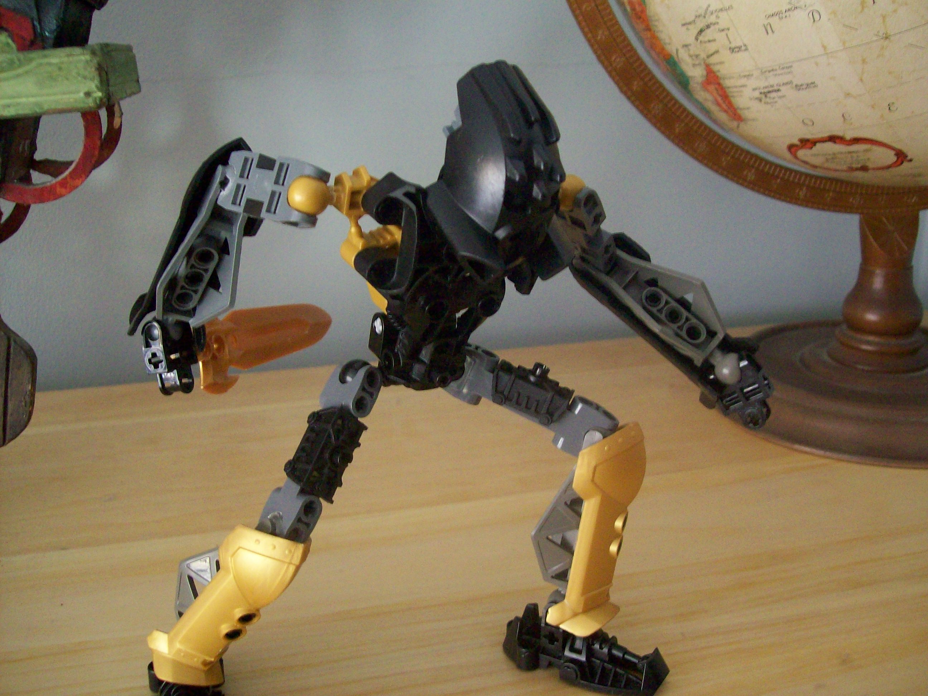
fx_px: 965
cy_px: 348
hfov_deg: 51.4
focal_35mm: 36
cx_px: 464
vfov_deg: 39.7
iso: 200
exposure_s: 1/8
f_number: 2.7
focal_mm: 6
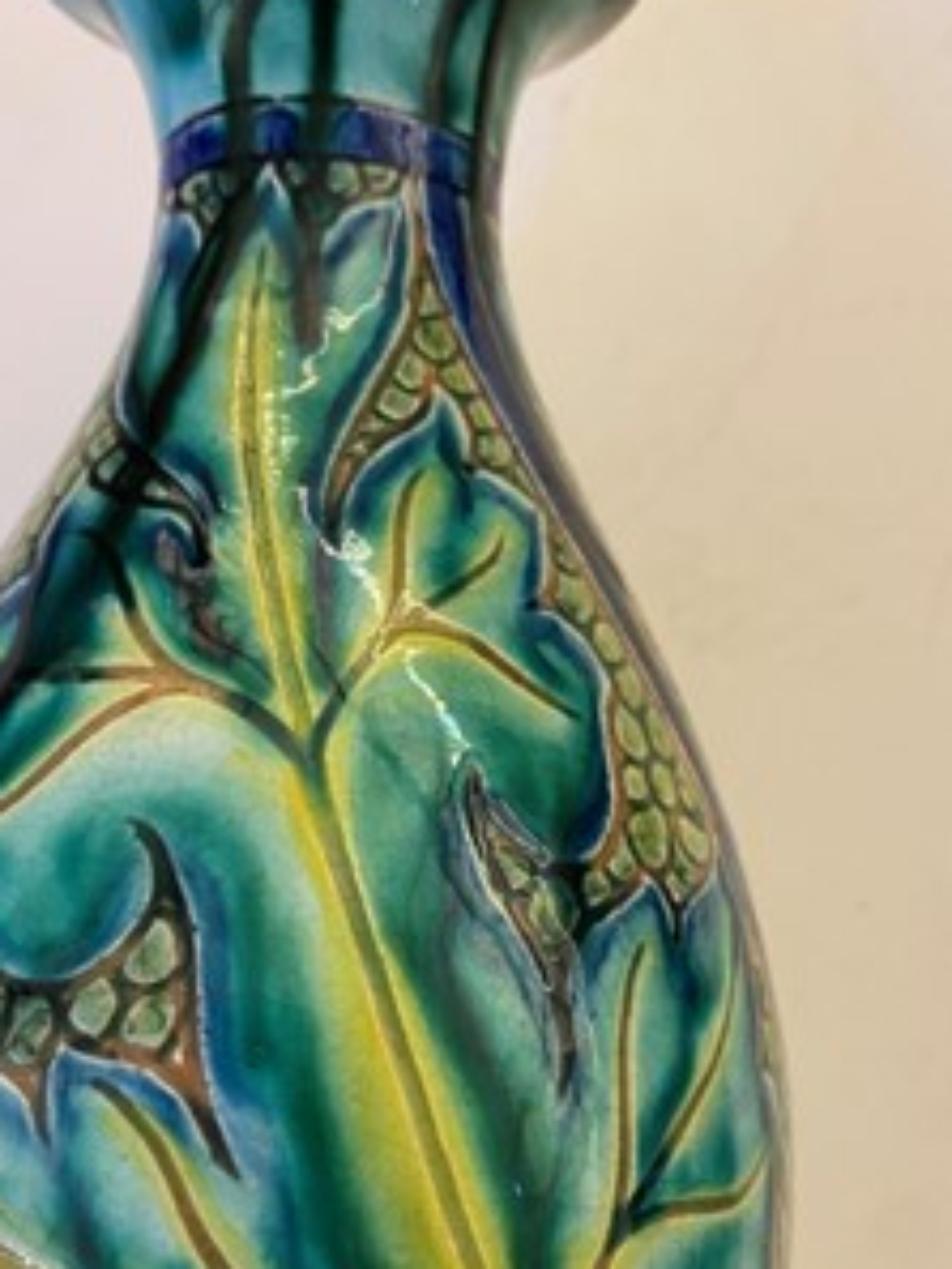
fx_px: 1282
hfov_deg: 40.7
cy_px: 799
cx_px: 457
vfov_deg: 52.0
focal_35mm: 35
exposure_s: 1/50
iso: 160
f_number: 1.8
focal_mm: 4.25
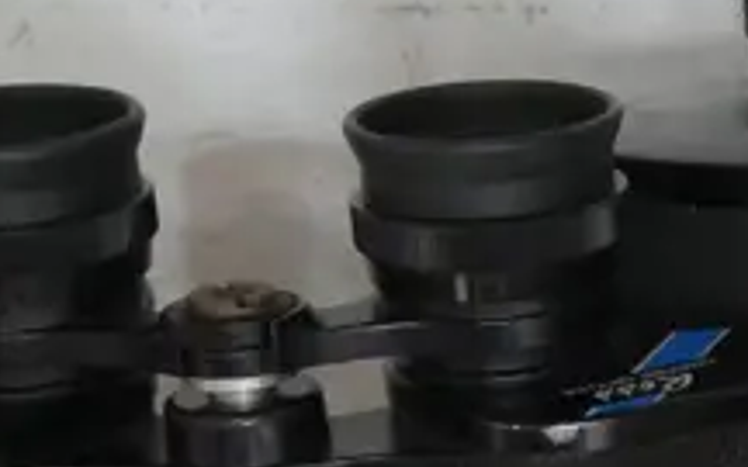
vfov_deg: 7.7
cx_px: 1382
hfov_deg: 11.3
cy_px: 406
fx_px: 3486
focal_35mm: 171
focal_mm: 17
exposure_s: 1/60
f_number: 4
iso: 2500
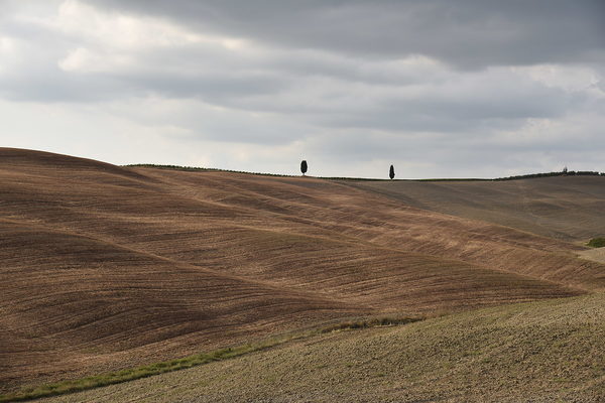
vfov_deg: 20.6
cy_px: 202
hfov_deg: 30.5
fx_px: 1109
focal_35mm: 66
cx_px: 302
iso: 100
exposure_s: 1/200
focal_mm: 66
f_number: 7.1
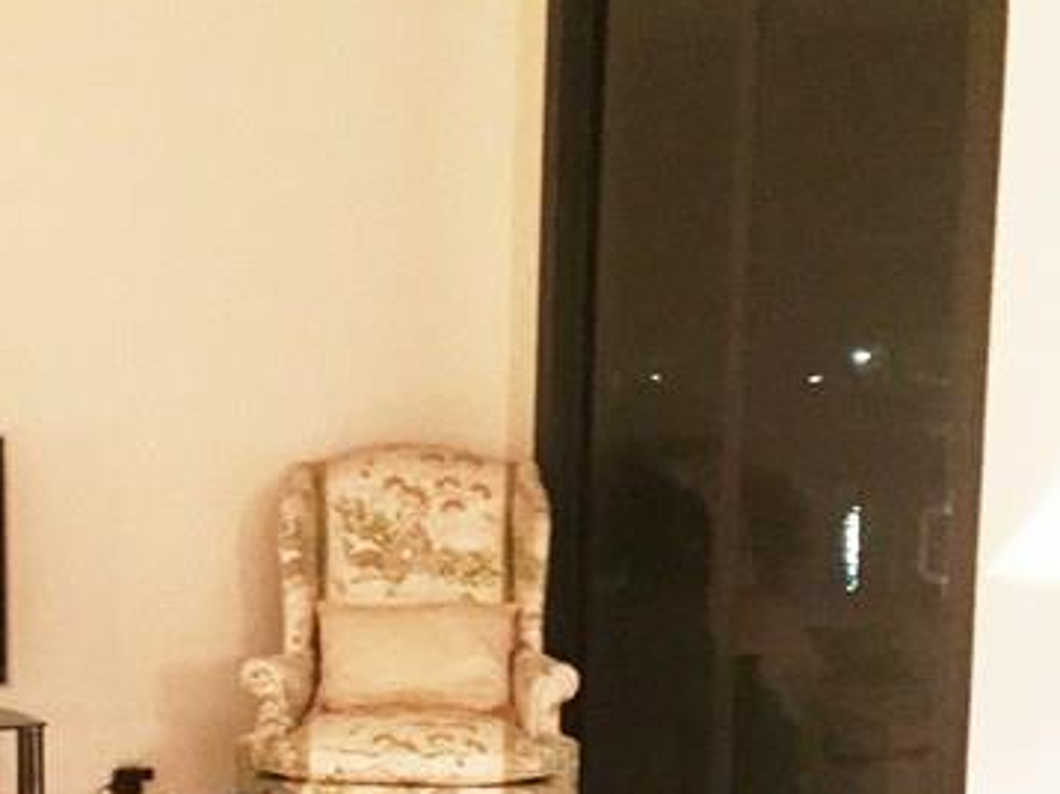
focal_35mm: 83
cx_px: 136
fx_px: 2540
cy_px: 726
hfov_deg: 23.1
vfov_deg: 17.5
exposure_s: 1/15
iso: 400
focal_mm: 4.15
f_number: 2.2
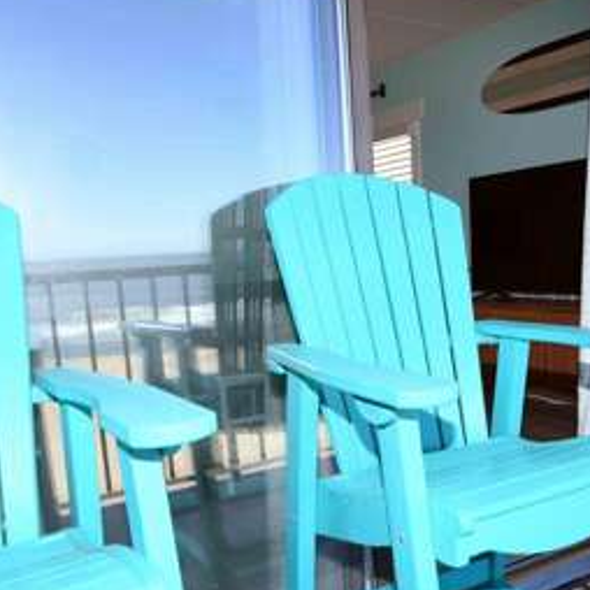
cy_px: 376
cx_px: 386
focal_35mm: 36
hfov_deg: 45.5
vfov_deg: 45.6
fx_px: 694
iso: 100
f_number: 7.1
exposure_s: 1/80
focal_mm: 14
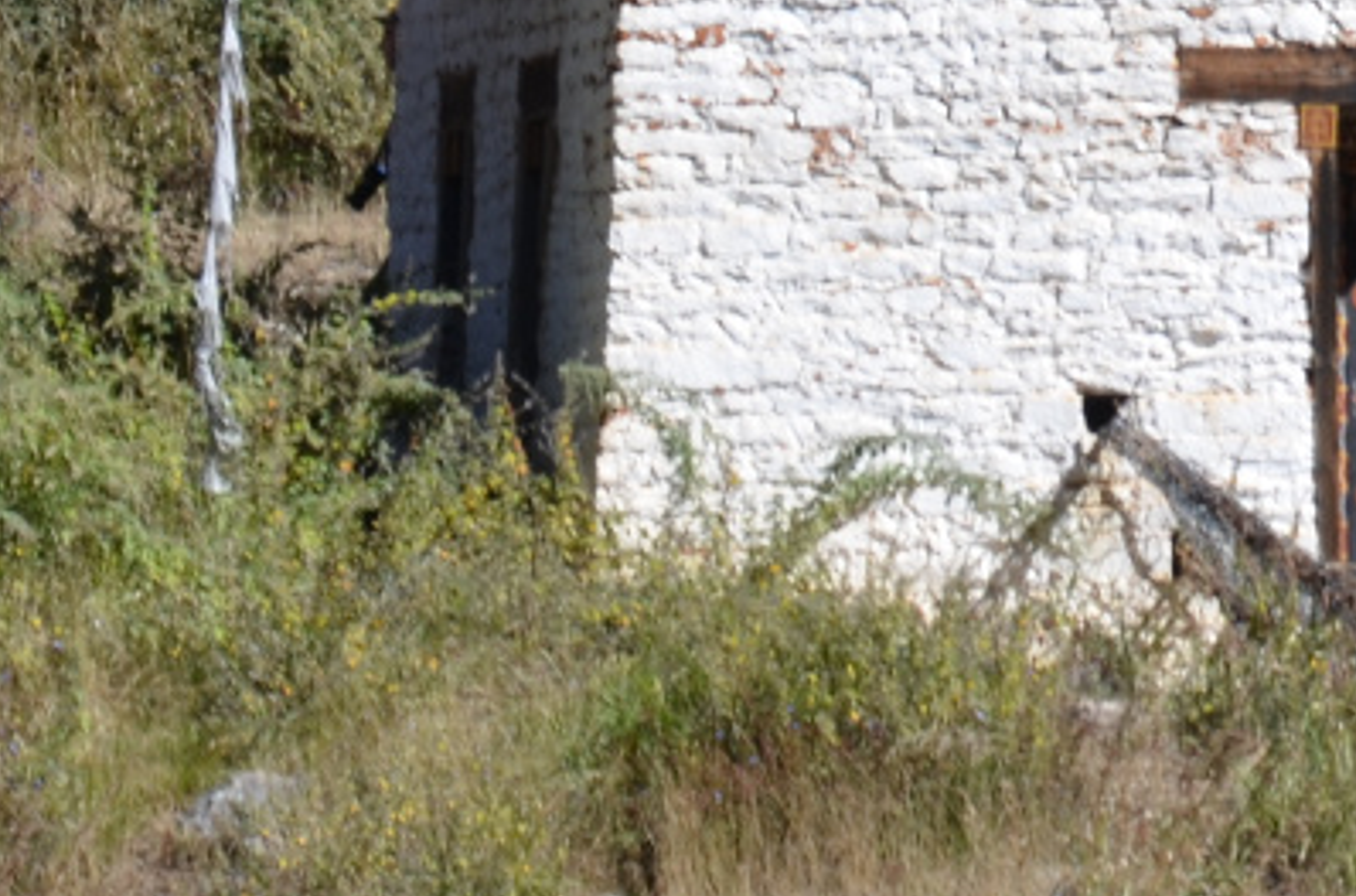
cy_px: -383
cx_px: 2014
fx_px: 18143
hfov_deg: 4.3
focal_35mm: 483
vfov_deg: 2.8
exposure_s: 1/250
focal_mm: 80
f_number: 8
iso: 125
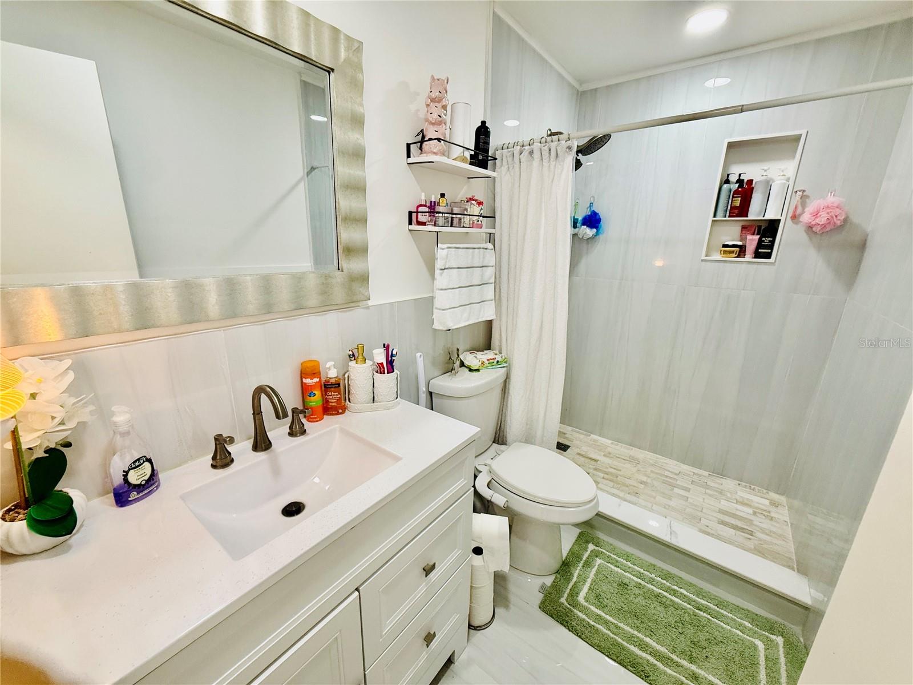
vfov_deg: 85.7
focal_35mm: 14
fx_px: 369
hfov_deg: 102.1
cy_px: 342
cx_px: 456
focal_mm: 2.22
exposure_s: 1/120
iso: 200
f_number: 2.2
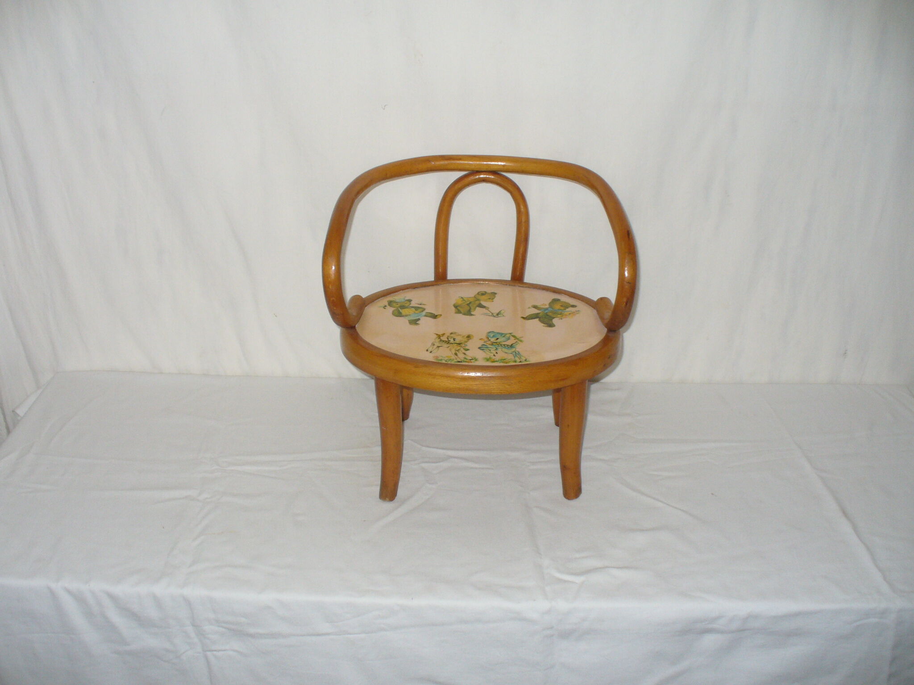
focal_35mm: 37
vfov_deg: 38.7
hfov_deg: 50.1
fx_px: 977
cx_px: 457
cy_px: 342
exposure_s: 1/30
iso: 125
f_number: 2.8
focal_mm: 6.1
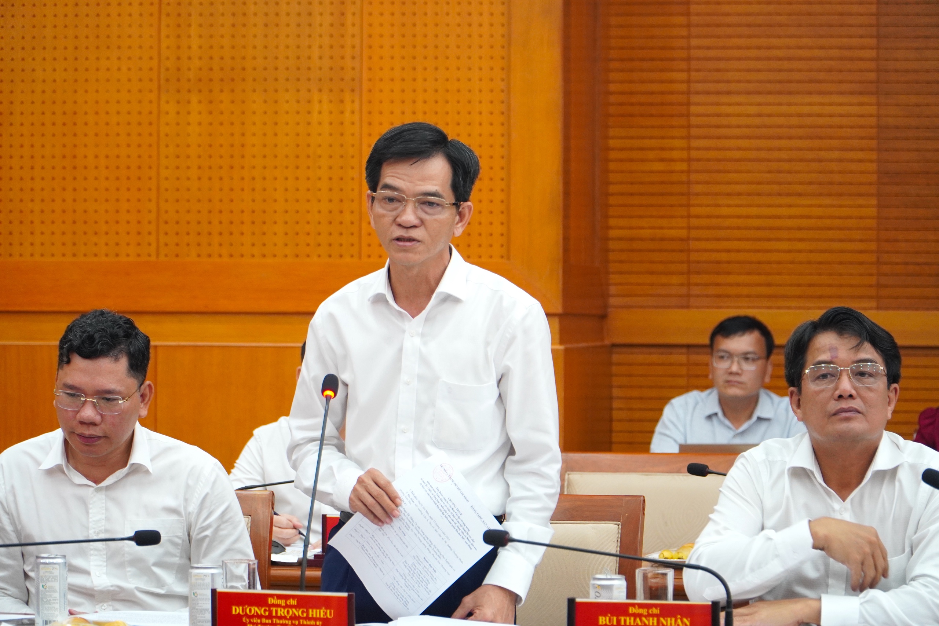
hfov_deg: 16.9
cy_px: 313
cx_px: 470
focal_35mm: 122
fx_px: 3169
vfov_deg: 11.3
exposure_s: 1/125
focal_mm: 81
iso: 1250
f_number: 4
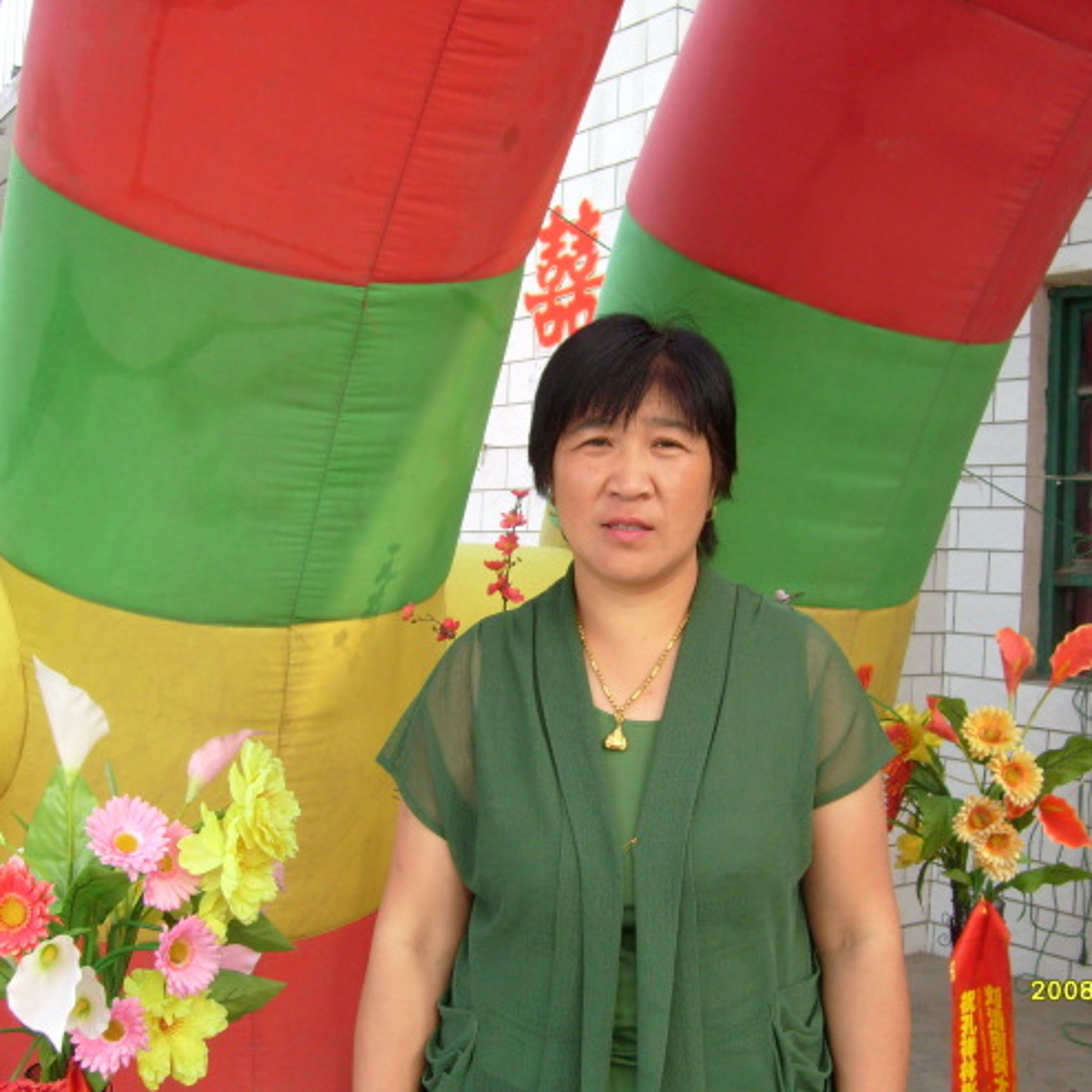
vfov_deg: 40.0
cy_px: 549
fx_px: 1499
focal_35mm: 42
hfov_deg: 40.0
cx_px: 586
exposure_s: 1/90
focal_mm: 5.8
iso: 80
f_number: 2.8
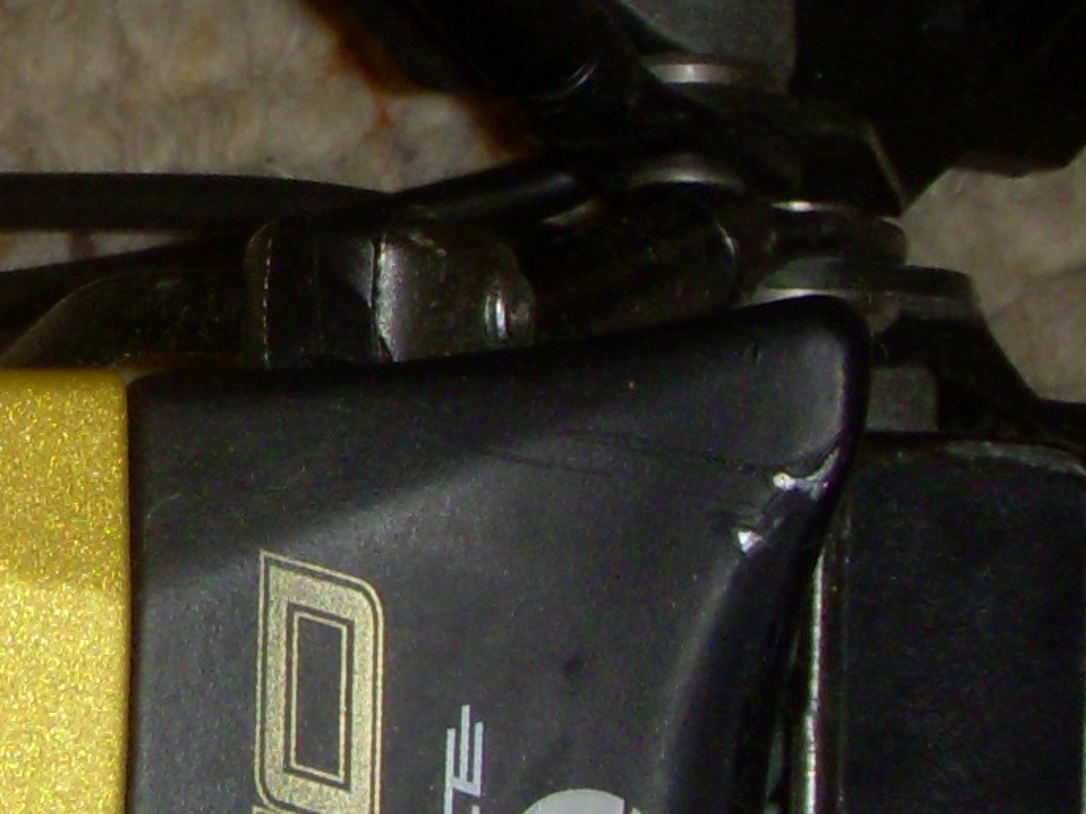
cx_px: -321
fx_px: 5332
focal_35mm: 170
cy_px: 96
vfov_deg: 8.7
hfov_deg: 11.3
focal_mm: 6.3
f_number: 3.3
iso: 100
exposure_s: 1/30
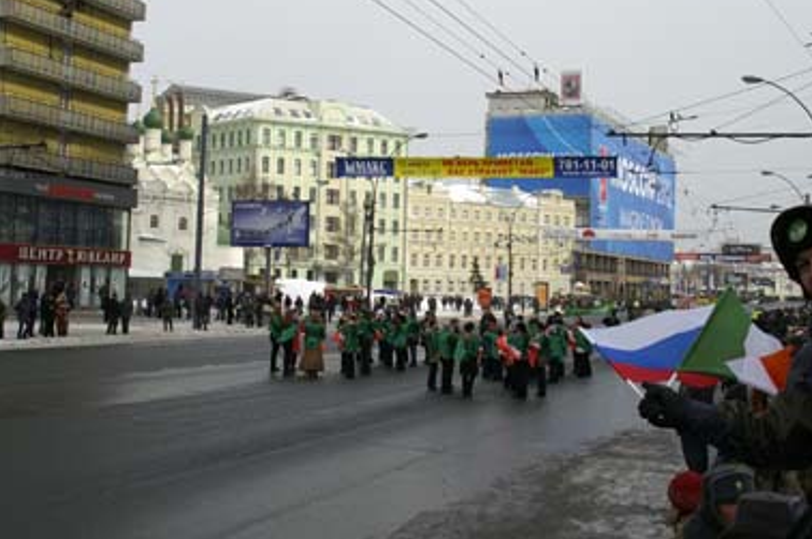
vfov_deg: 26.9
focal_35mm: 50
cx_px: 376
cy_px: 224
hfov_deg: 39.6
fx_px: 1126
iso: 100
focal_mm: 28
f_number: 10
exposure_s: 1/300
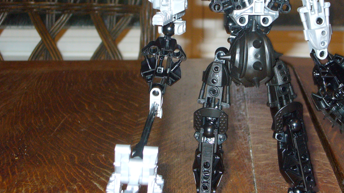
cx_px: 233
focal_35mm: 91
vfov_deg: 13.2
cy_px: 31
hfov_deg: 23.3
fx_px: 830
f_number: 3.1
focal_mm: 9.9
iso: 125
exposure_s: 1/8
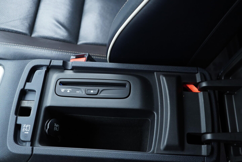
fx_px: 242
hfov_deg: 53.1
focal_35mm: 36
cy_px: 81
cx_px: 121
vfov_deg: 36.9
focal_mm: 24
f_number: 2.8
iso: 500
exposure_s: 1/40
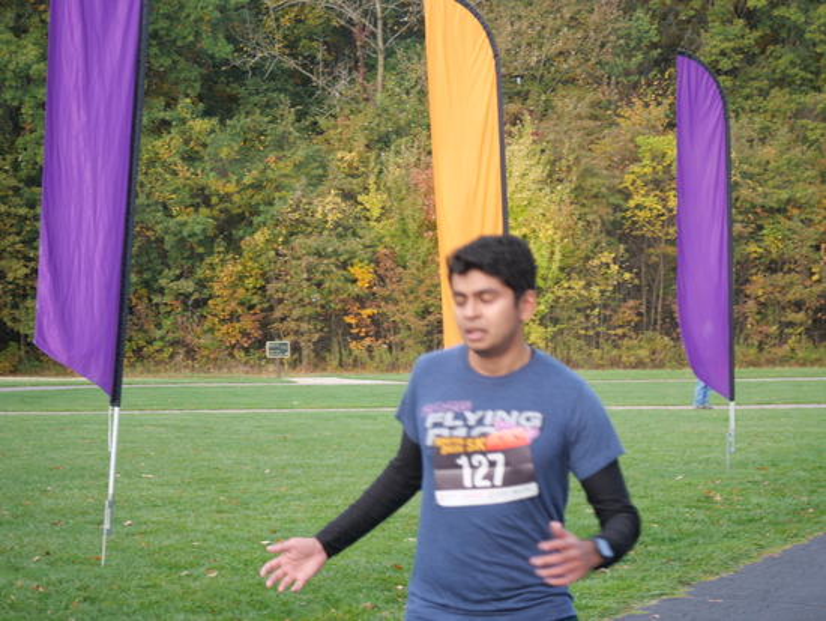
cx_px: 413
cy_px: 310
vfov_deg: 16.4
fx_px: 2148
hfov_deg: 21.8
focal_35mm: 90
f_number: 4
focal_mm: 45
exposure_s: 1/160
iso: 200
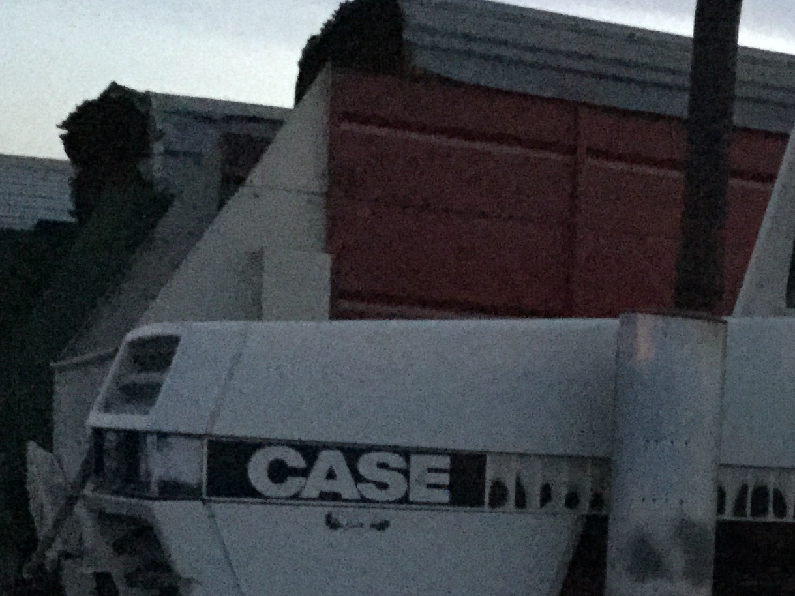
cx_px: 890
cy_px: 591
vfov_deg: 17.4
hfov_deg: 22.2
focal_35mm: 83
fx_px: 1906
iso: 800
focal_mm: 3.3
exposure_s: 1/15
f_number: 2.4
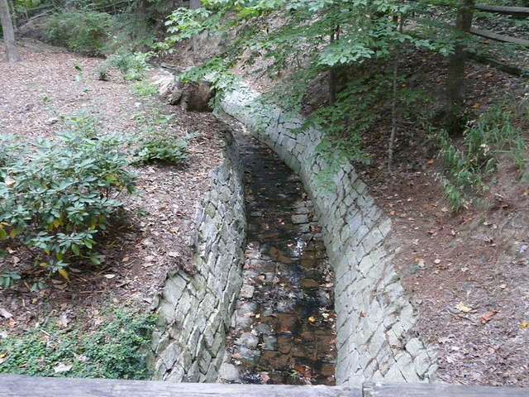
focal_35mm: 30
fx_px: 458
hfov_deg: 60.0
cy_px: 198
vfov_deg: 46.8
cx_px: 264
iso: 400
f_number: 2.8
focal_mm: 4.6
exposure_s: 1/125
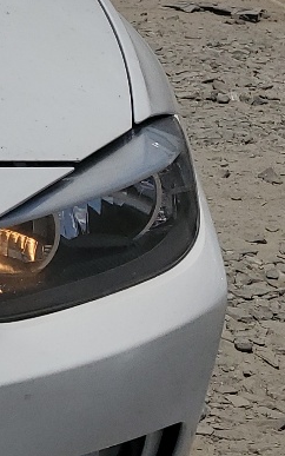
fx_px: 1416
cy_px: 136
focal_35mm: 114
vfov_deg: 18.2
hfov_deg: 9.7
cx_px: -473
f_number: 1.5
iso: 50
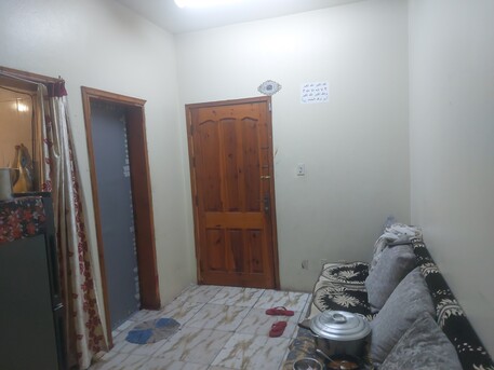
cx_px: 247
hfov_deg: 69.4
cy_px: 185
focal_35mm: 25
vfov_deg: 54.9
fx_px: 357
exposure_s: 1/60
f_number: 1.8
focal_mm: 5.23
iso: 263
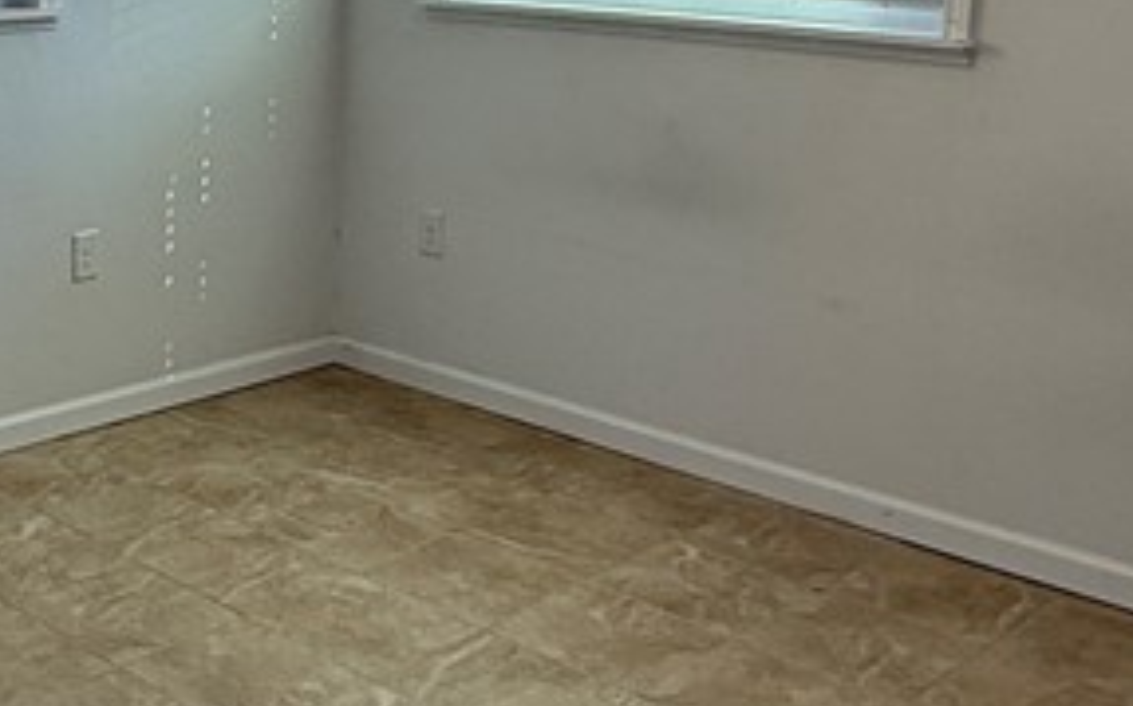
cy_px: 166
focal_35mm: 53
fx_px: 1636
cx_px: 111
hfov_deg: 35.9
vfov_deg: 24.1
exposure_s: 1/143
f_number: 2.2
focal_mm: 2.22
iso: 64
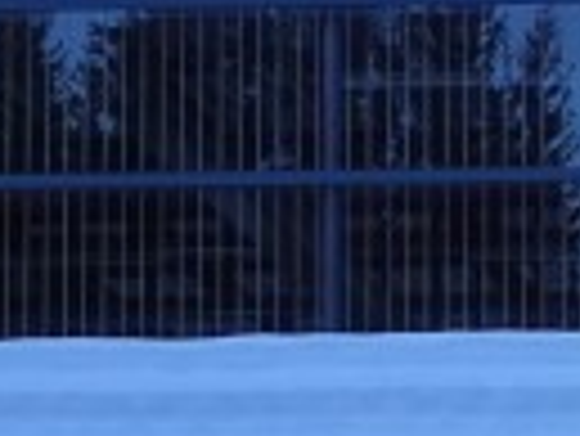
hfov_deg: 10.1
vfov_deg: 7.7
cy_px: 566
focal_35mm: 190
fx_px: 3186
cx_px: 836
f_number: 3.5
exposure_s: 1/200
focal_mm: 4.1
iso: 80
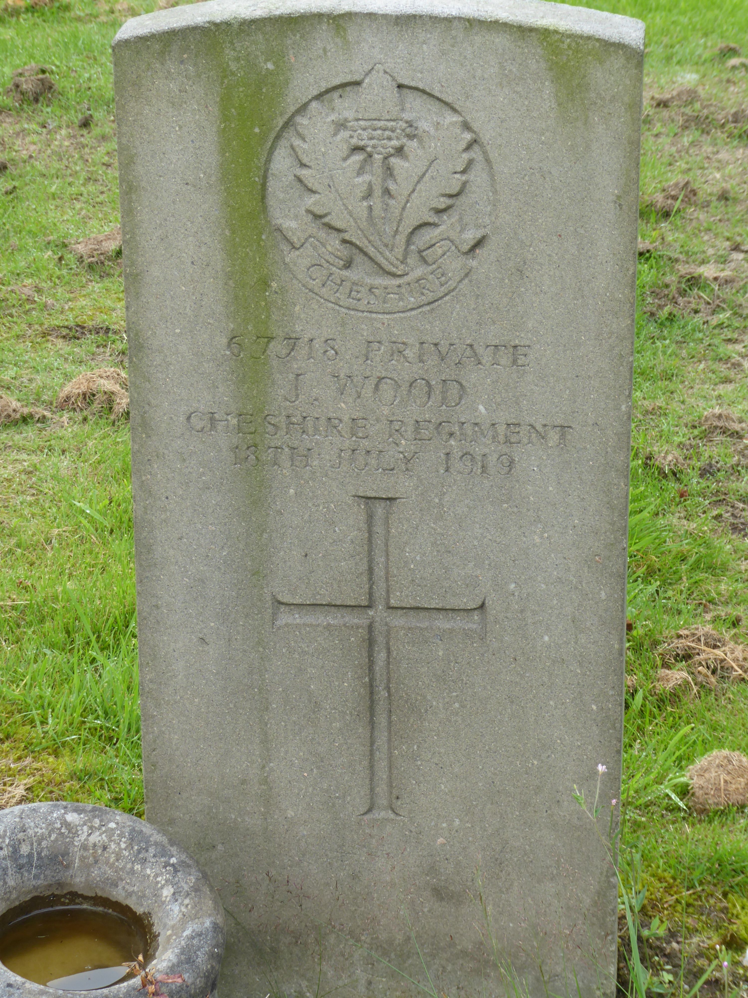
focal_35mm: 107
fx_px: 3083
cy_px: 499
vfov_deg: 18.4
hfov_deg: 13.8
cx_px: 374
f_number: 5
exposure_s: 1/60
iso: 80
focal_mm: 17.5
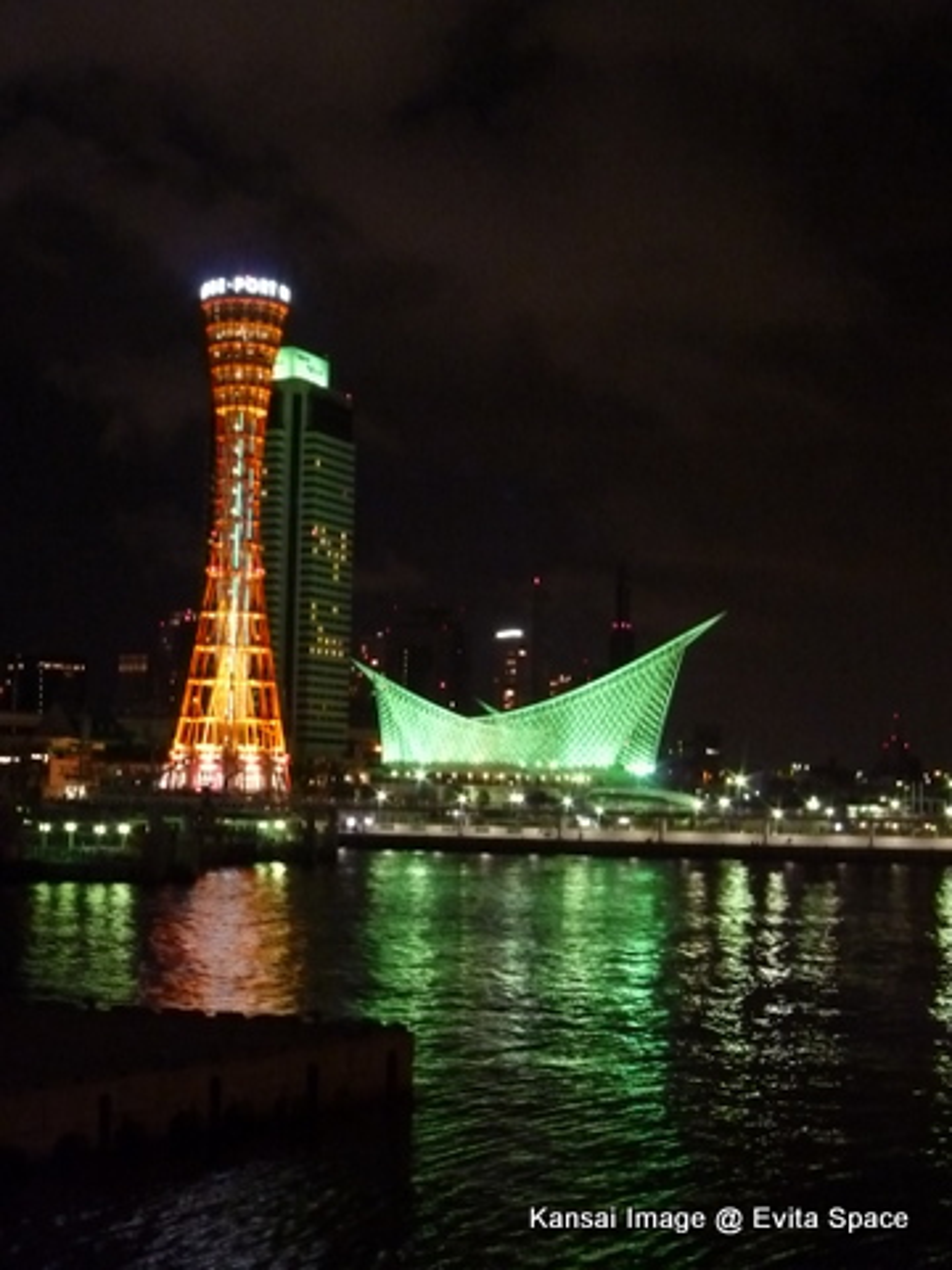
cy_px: 635
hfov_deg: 29.1
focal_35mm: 50
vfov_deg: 38.2
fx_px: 1833
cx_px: 476
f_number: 4
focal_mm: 8.9
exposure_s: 1/5
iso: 800
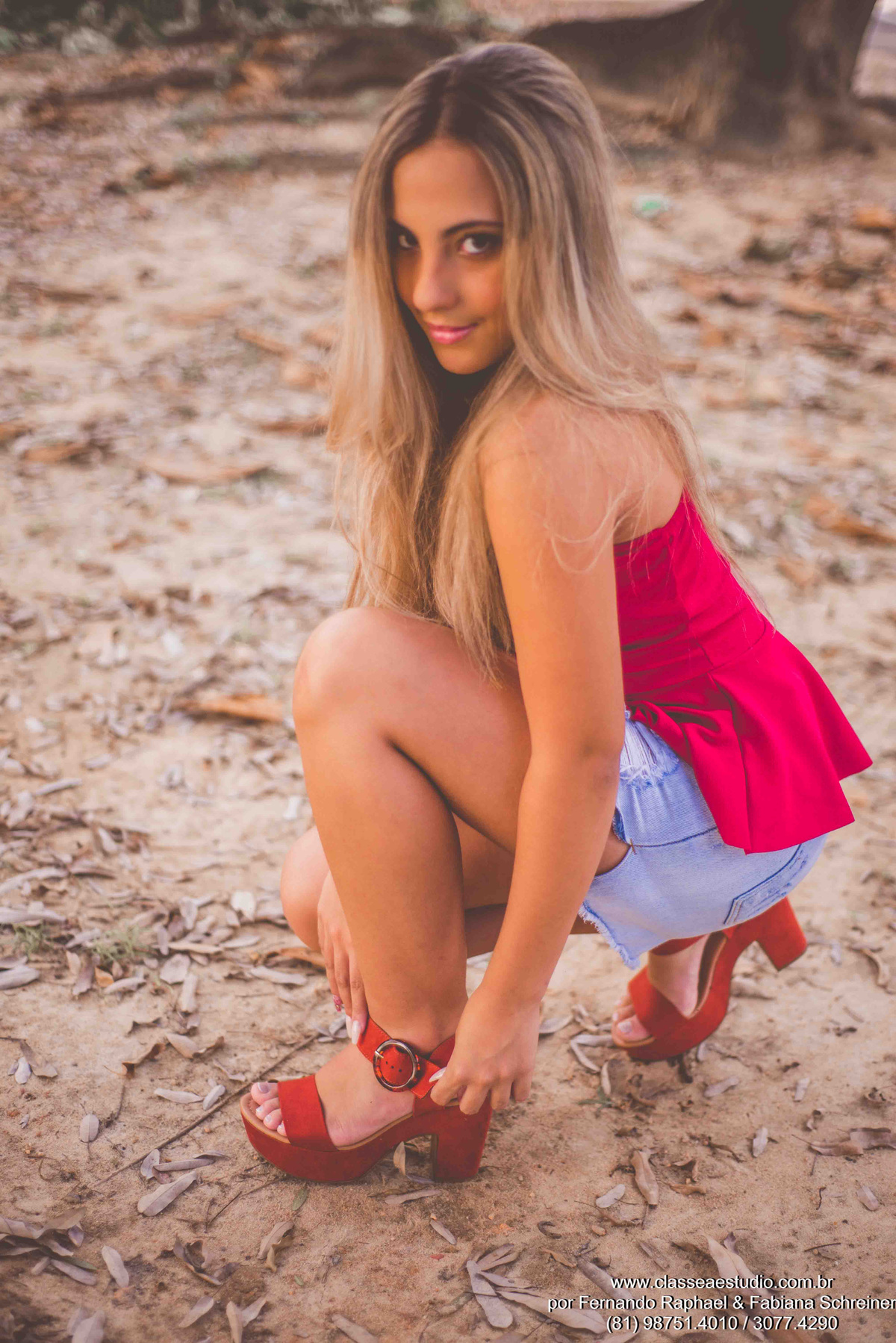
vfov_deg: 39.6
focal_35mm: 50
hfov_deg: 27.0
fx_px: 1865
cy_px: 672
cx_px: 448
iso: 250
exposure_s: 1/1600
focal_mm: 50
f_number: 1.8
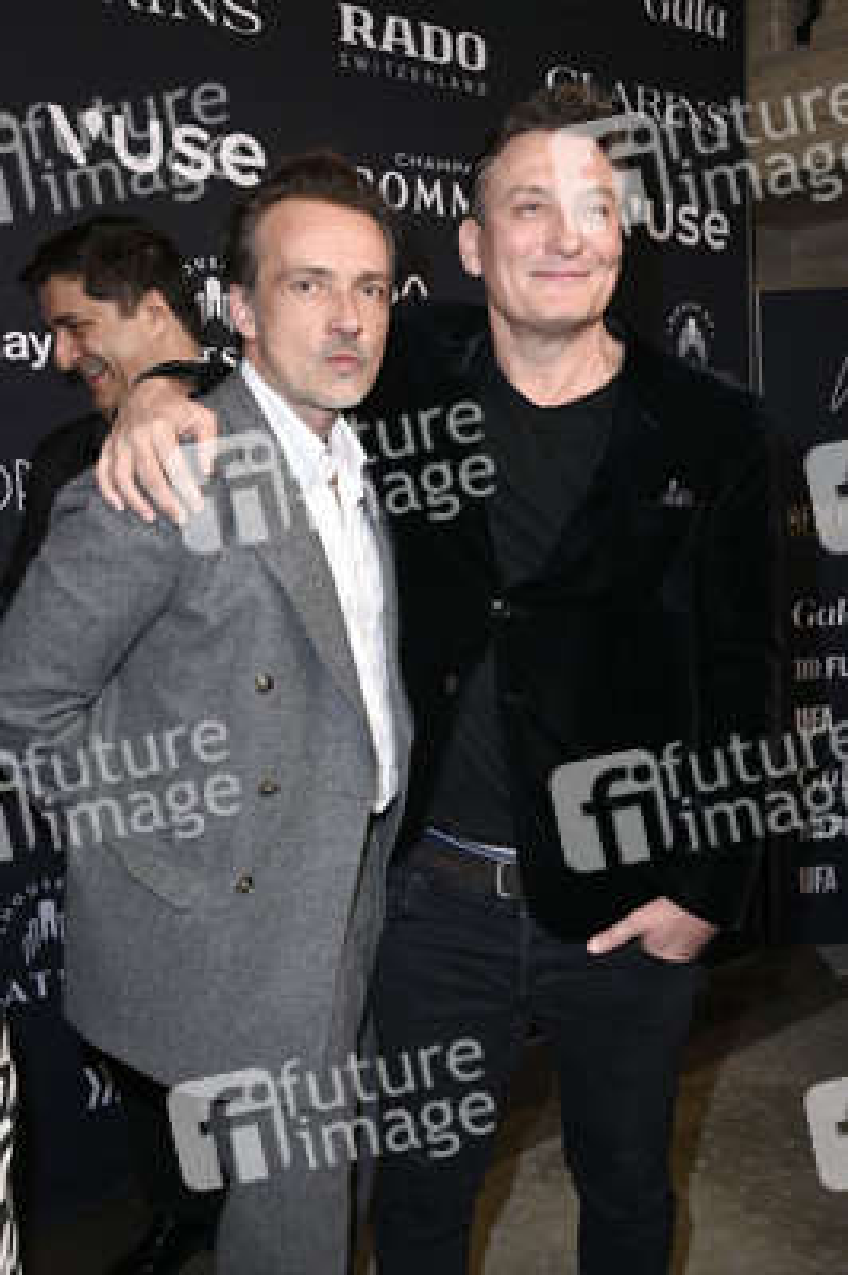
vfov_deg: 58.8
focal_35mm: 32
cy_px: 638
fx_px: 1133
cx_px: 424
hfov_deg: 41.0
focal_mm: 32
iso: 500
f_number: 5.6
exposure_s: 1/250
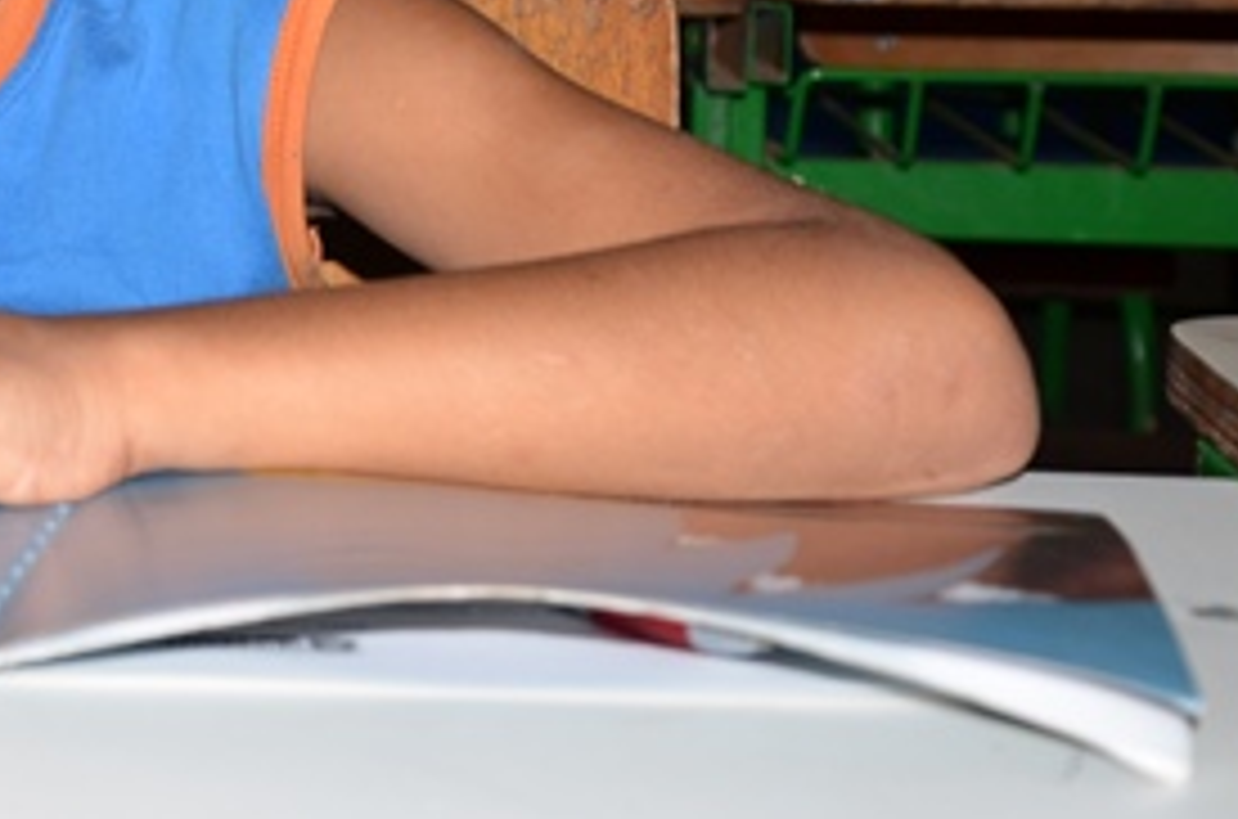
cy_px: -108
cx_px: -63
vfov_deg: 11.0
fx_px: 4191
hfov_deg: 16.4
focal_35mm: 122
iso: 100
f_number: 4.5
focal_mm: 35
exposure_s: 1/60
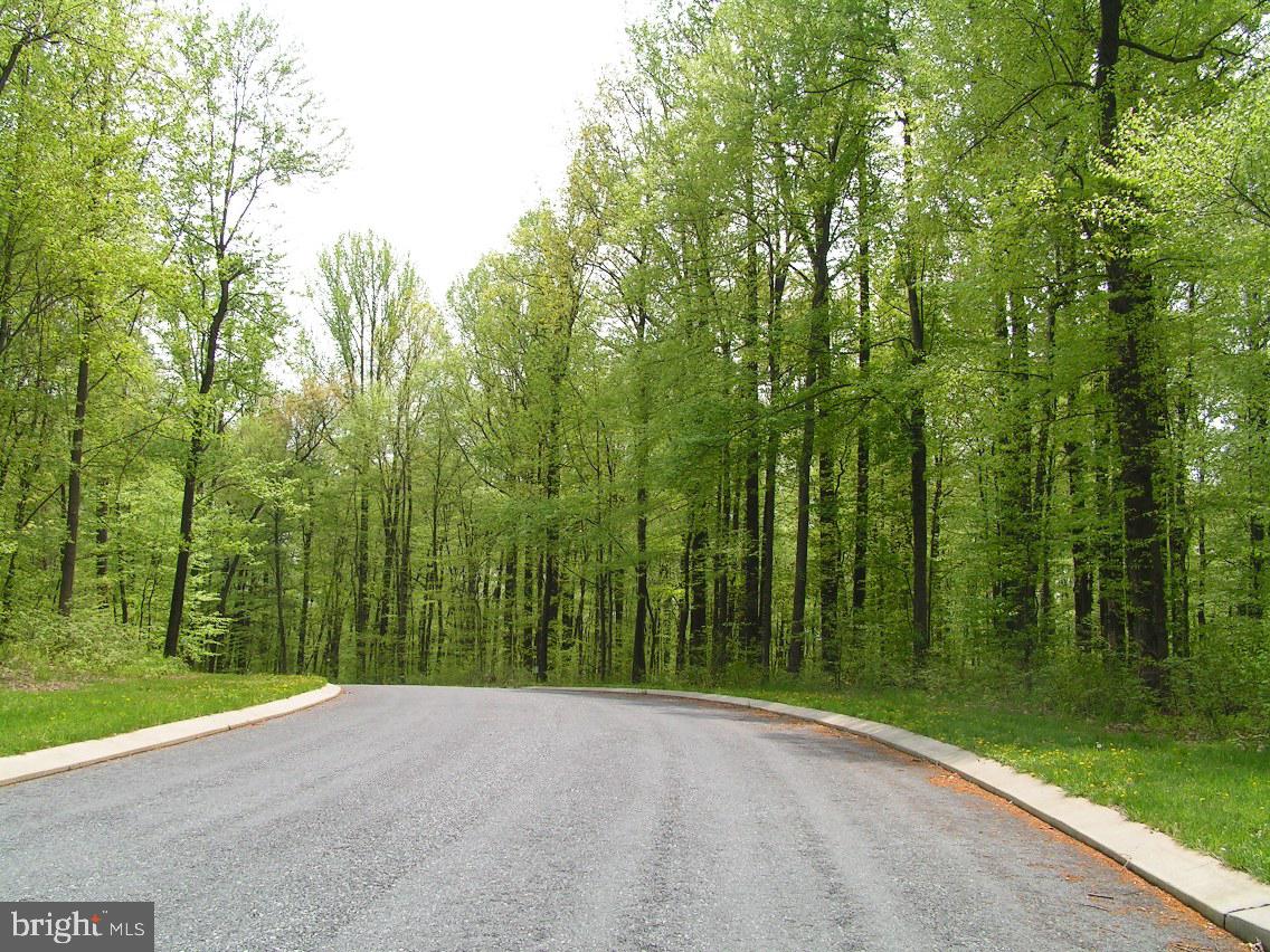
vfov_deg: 37.7
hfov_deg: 49.0
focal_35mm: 38
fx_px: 1394
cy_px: 476
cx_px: 635
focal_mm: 6.3
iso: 50
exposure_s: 1/160
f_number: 5.6
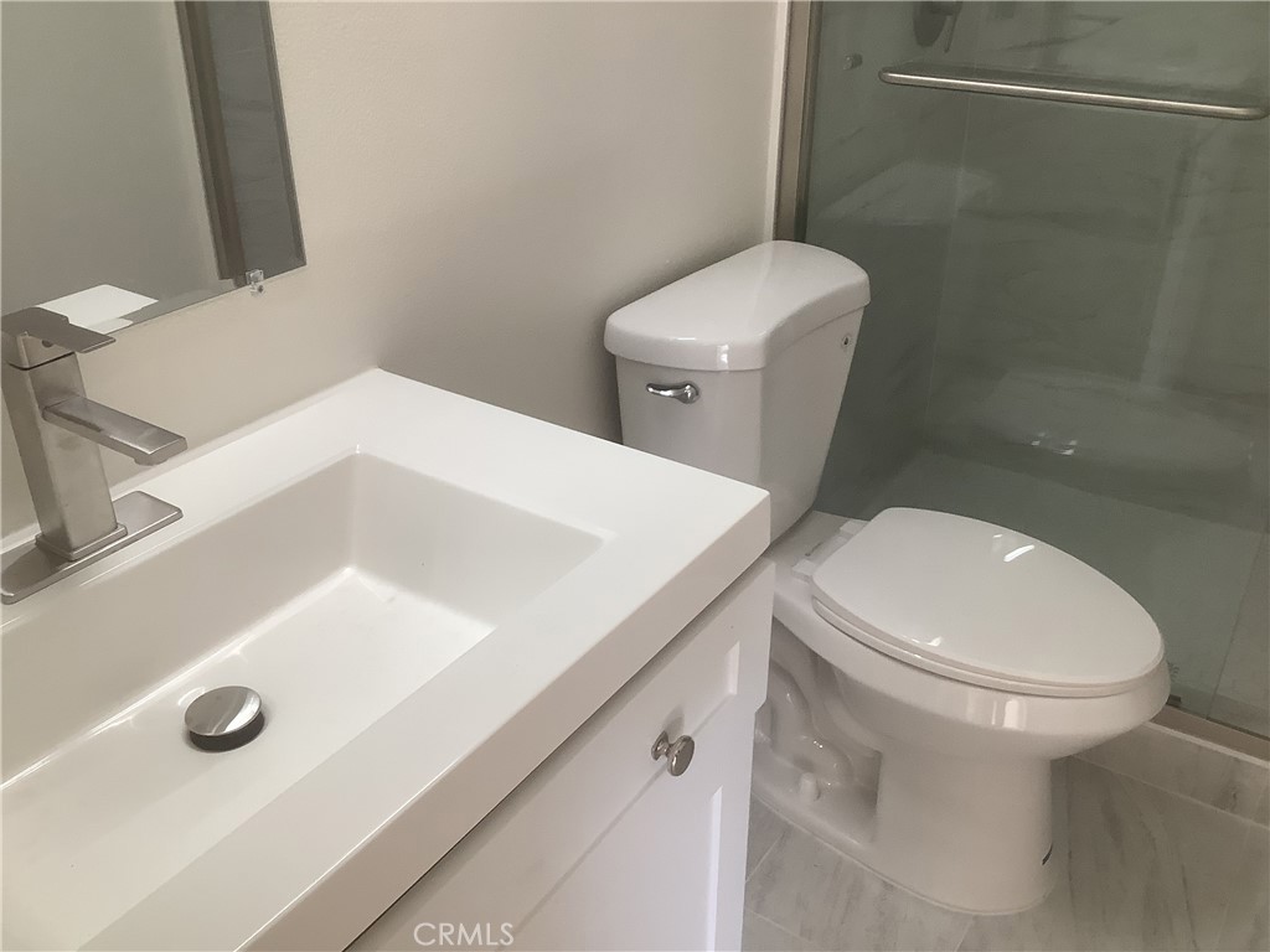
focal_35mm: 31
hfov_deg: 58.4
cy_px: 476
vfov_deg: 45.4
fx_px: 1137
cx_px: 635
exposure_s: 1/60
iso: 64
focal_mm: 3.3
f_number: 2.4
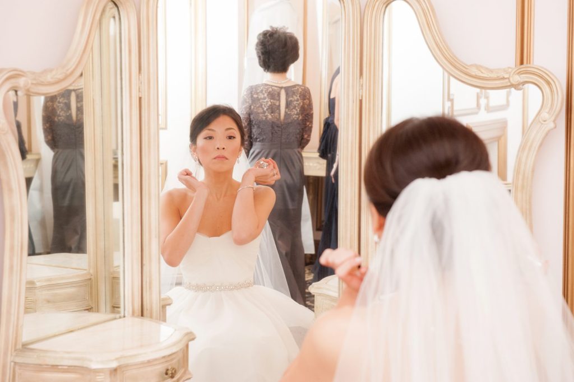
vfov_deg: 19.4
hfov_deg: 28.9
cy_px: 191
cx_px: 287
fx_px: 1116
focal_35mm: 70
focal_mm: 70
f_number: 5.6
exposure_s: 1/100
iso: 1600
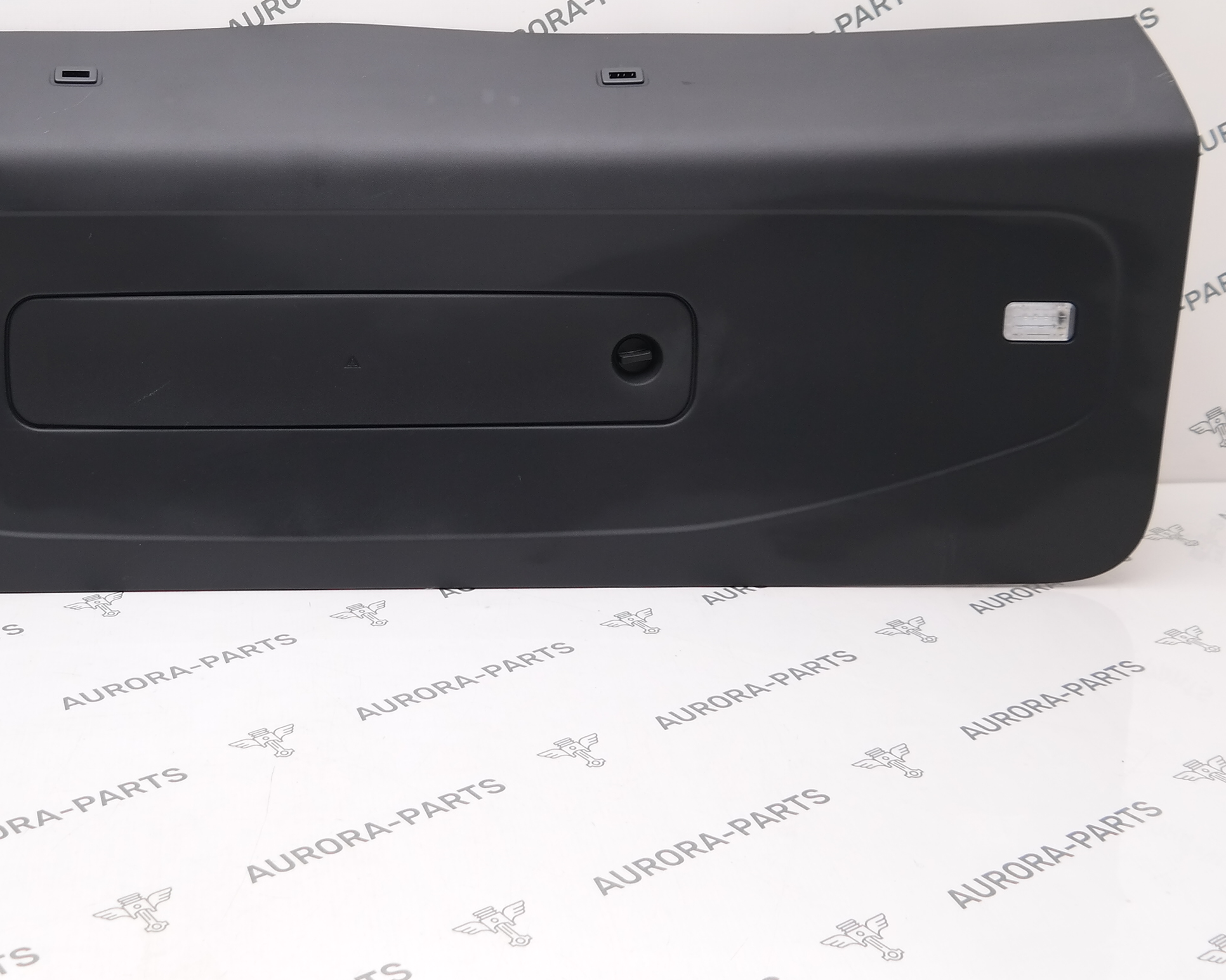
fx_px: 1850
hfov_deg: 36.1
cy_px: 235
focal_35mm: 51
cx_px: 363
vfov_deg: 29.2
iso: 100
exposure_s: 1/80
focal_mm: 18
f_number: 3.5
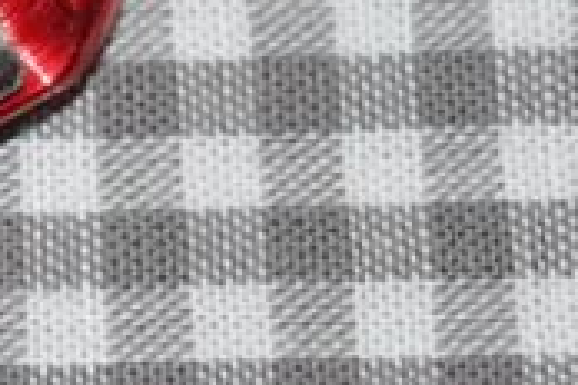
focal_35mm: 317
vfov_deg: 4.3
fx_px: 5089
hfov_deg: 6.4
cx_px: -326
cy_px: -65
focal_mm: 46
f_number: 5
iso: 200
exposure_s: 1/60
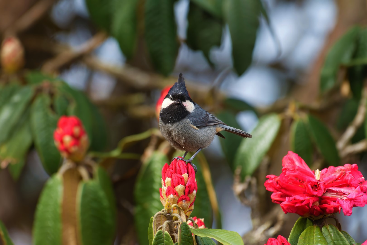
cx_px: 184
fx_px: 7645
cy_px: 122
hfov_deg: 2.7
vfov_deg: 1.8
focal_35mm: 750
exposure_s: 1/320
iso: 900
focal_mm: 500
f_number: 6.3
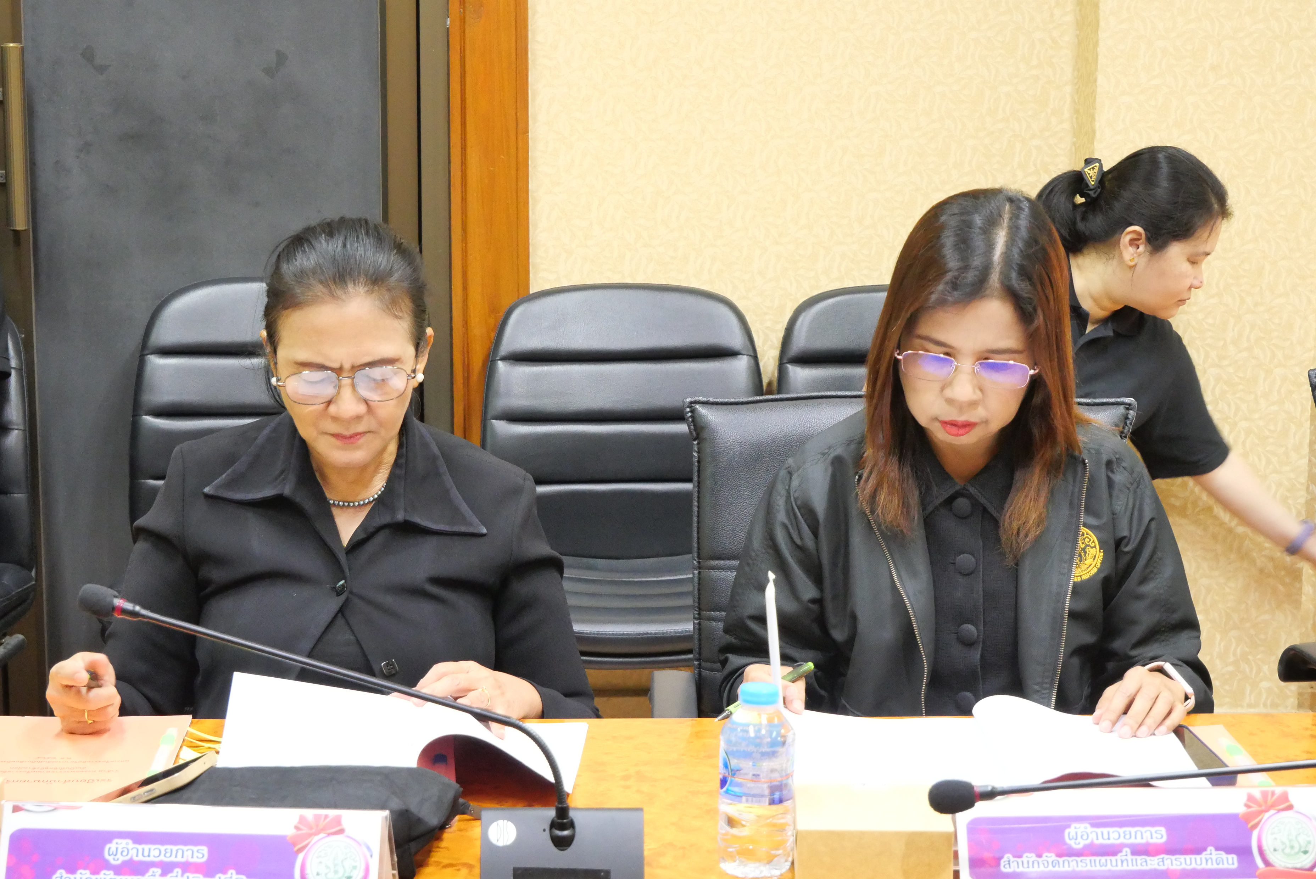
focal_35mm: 74
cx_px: 658
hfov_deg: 27.3
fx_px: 2707
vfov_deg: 18.5
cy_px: 440
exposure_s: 1/13
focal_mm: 36
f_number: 5.3
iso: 3200
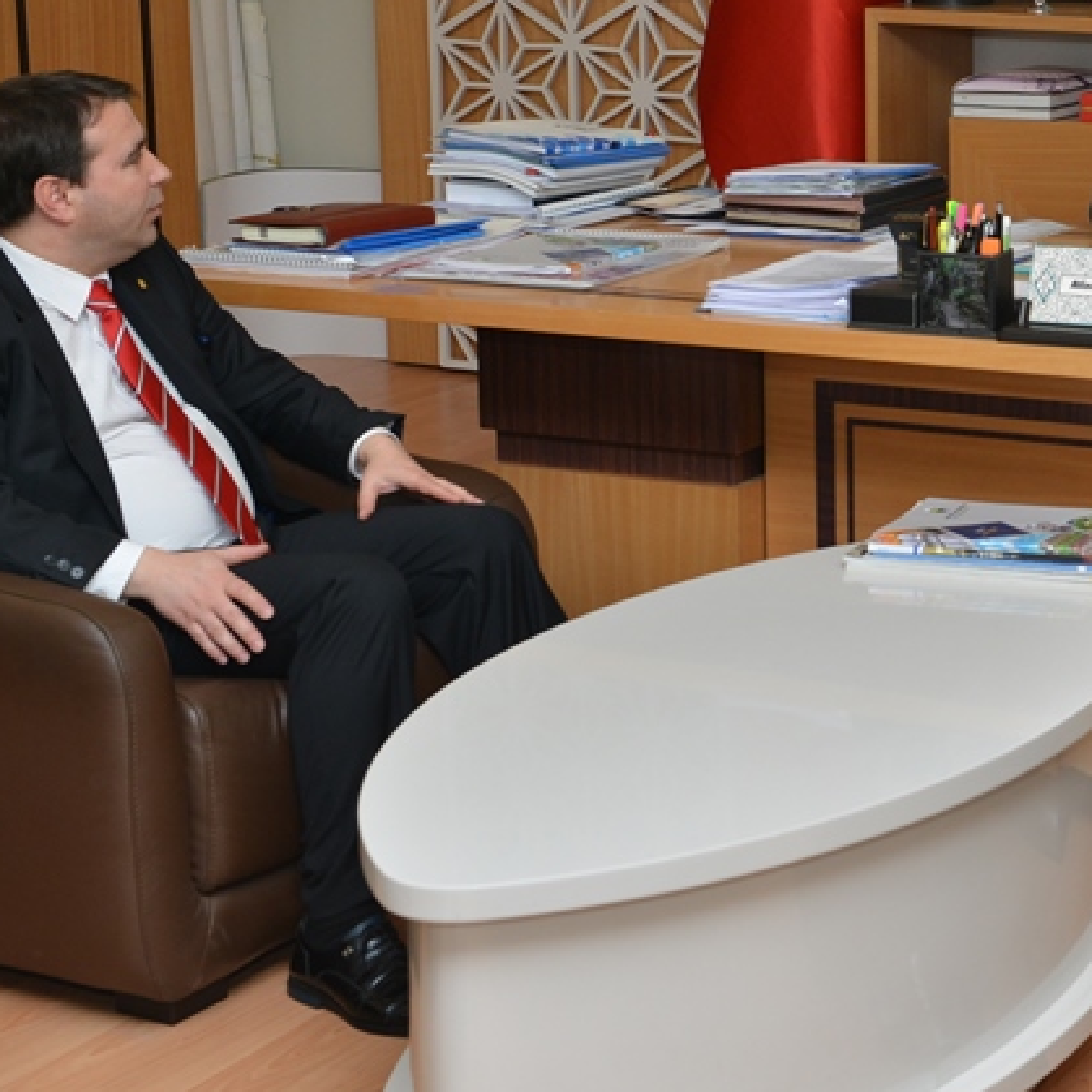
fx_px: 2962
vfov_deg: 20.8
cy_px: 304
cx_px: 1102
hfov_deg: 20.2
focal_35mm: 83
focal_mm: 40
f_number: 6.3
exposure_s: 1/100
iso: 640
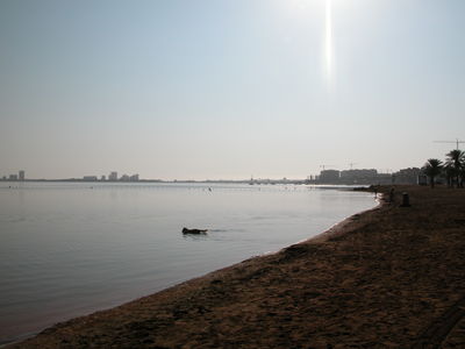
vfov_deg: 40.7
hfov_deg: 52.6
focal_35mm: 35
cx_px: 232
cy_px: 174
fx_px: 470
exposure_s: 1/1106
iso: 100
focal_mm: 8.9
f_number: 8
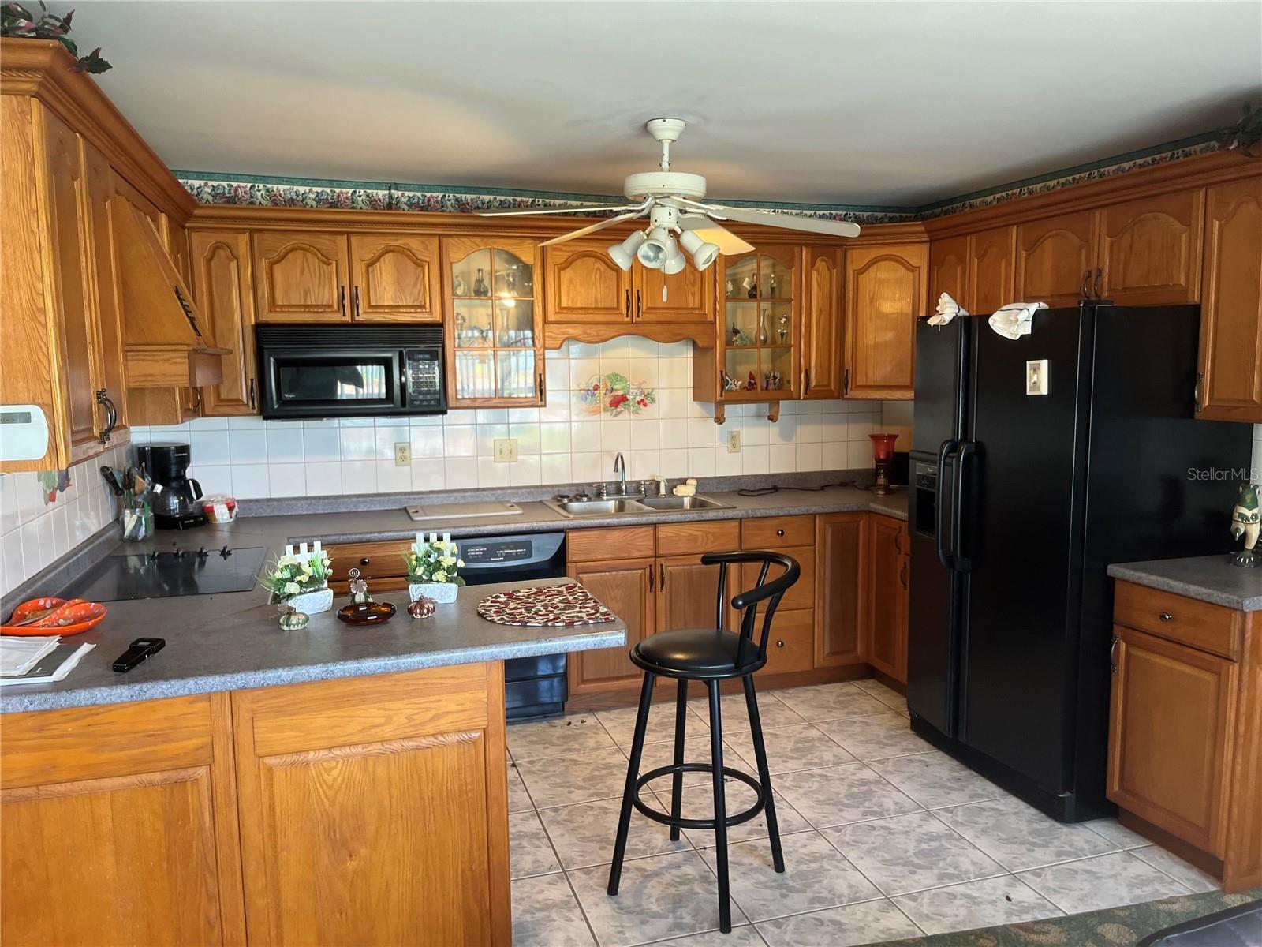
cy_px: 474
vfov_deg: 53.1
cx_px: 631
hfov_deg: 67.3
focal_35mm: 26
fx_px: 948
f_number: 1.6
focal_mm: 5.1
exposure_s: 1/60
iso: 160
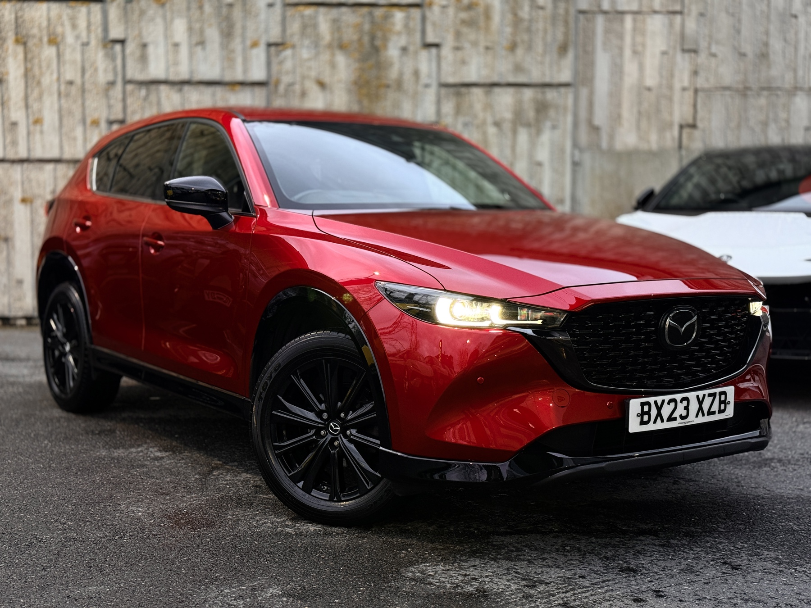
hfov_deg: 39.7
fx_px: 1125
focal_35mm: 48
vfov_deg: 30.3
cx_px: 406
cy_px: 304
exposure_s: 1/50
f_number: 1.78
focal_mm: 6.76
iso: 125
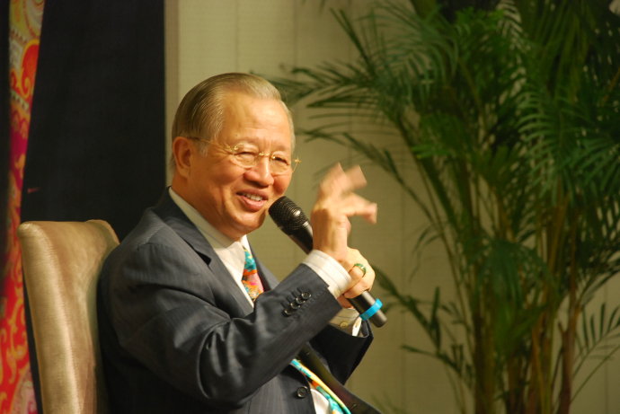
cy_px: 207
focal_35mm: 202
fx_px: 3490
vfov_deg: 6.8
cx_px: 310
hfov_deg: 10.2
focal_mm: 135
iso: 800
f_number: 5.6
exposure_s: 1/50
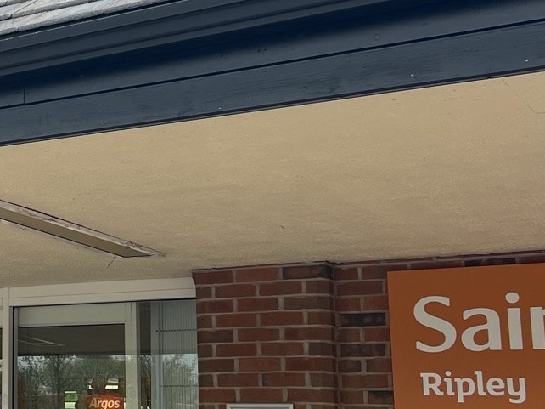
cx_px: -183
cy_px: 156
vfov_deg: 17.7
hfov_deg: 21.2
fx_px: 1306
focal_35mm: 83
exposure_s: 1/991
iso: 50
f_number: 1.5
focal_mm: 5.7
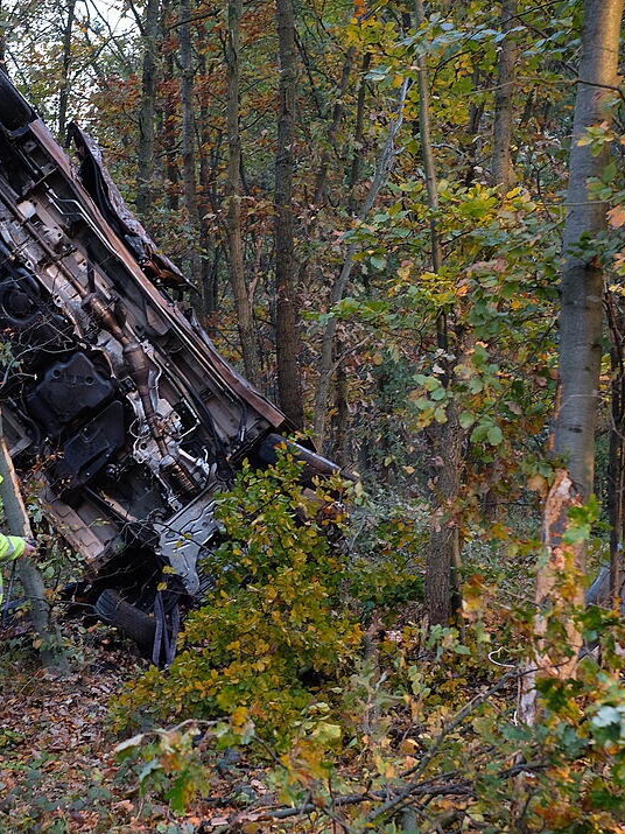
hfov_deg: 19.0
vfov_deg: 25.3
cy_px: 418
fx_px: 1854
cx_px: 131
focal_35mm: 77
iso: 1250
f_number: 4
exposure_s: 1/52
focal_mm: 35
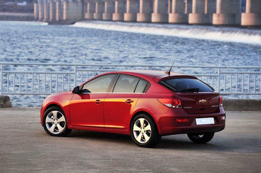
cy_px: 86
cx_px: 130
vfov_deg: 9.8
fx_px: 1014
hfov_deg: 14.7
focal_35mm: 140
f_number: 4
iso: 200
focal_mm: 140
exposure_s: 1/250
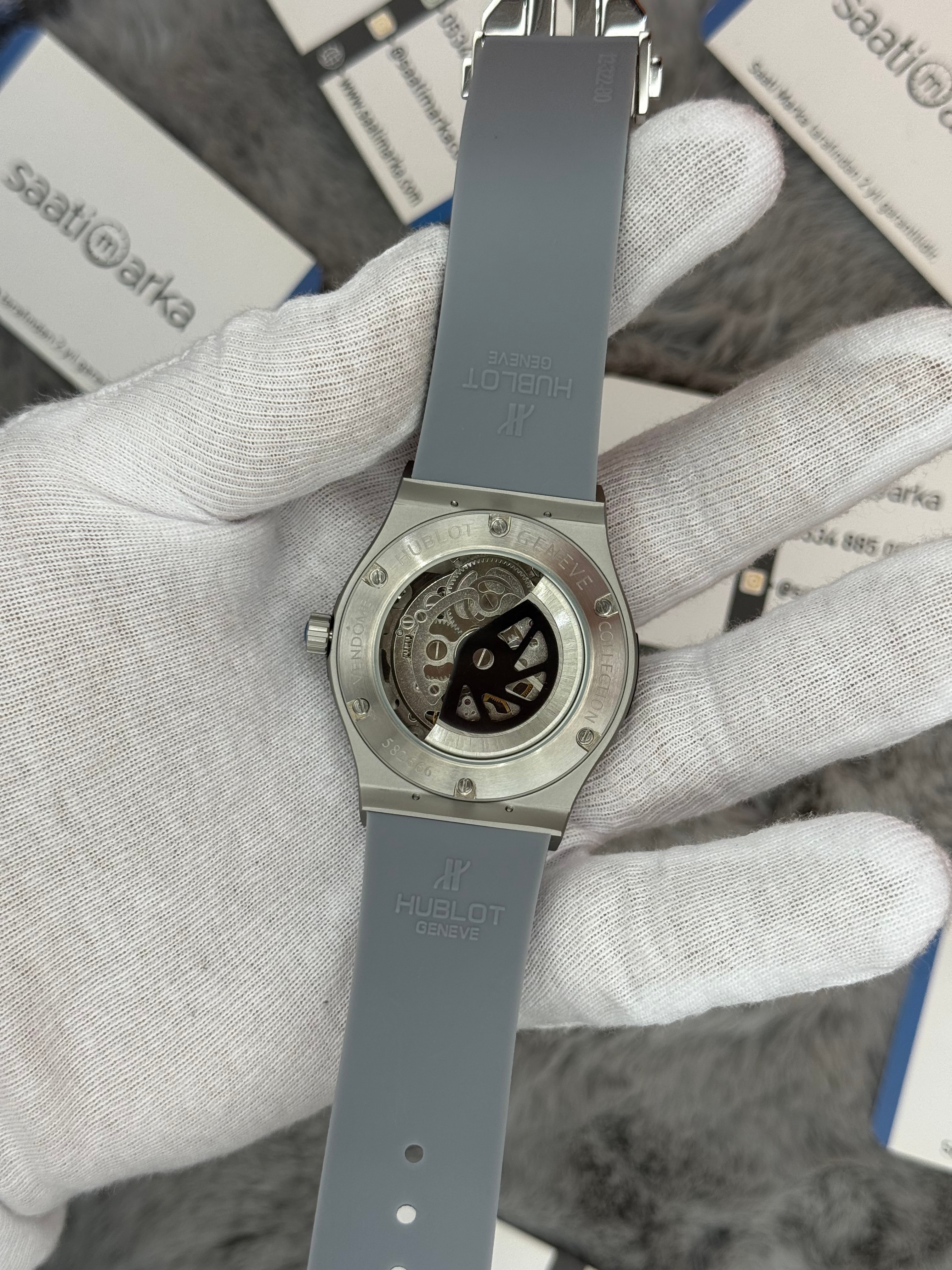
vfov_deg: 39.7
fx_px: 1760
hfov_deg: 30.3
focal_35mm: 48
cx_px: 476
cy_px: 635
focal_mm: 6.76
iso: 64
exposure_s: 1/951
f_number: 1.78
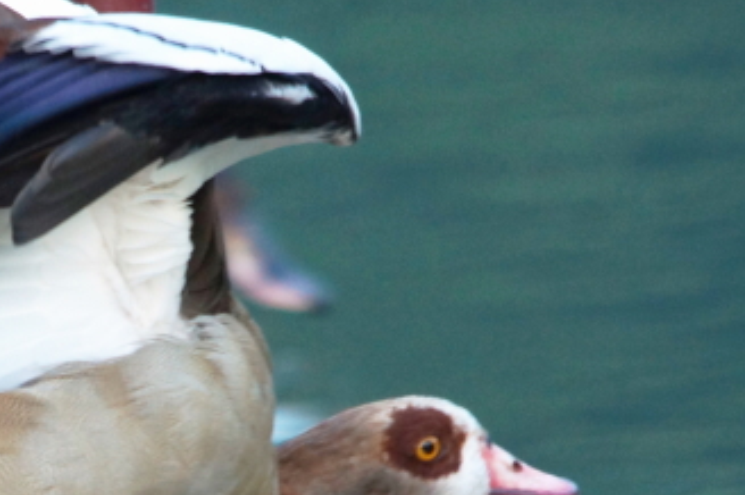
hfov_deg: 1.2
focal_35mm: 1730
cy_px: 393
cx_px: 14
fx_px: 35765
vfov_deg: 0.8
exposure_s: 1/40
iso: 400
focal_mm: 420
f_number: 7.1
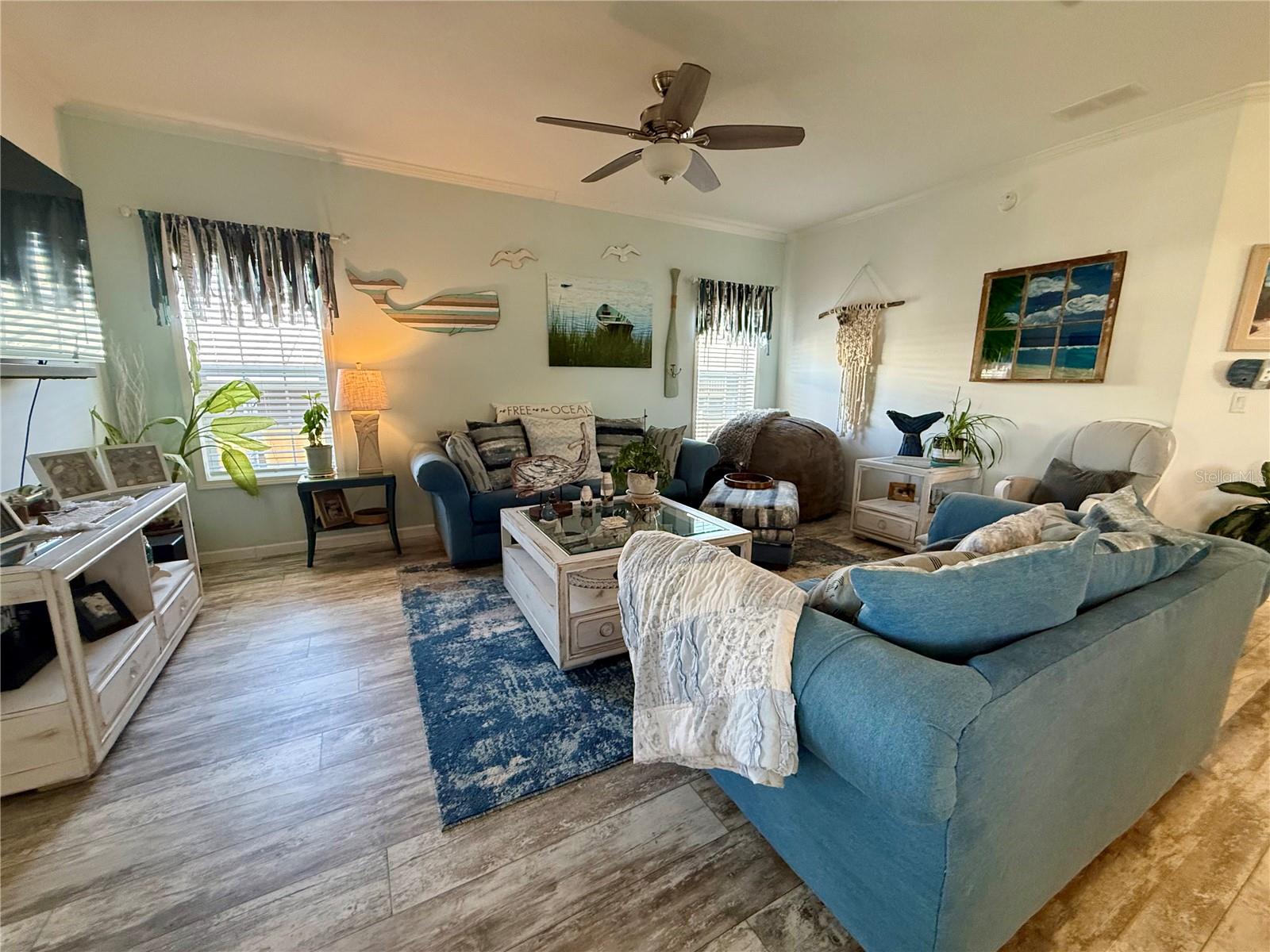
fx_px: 514
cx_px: 635
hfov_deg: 102.1
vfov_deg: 85.7
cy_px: 476
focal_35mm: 14
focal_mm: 2.22
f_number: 2.2
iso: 400
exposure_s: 1/120
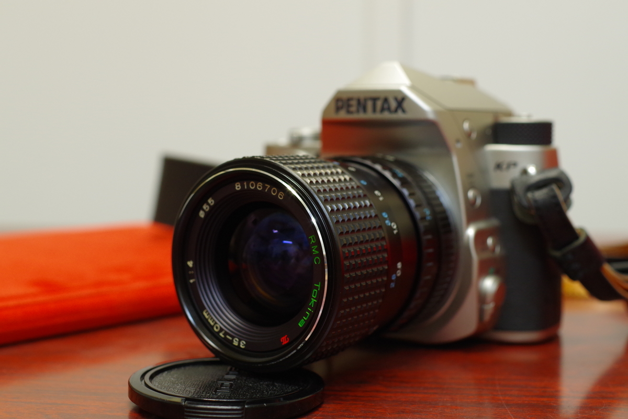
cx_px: 314
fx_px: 916
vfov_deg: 25.8
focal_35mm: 52
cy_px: 210
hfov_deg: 37.9
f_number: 5
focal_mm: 35
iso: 800
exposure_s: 1/25
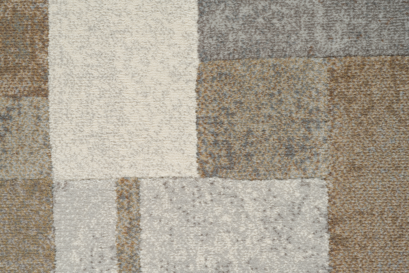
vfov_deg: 15.2
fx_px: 1022
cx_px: 204
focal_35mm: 90
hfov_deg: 22.6
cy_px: 136
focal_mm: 90
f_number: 11
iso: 100
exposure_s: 1/125
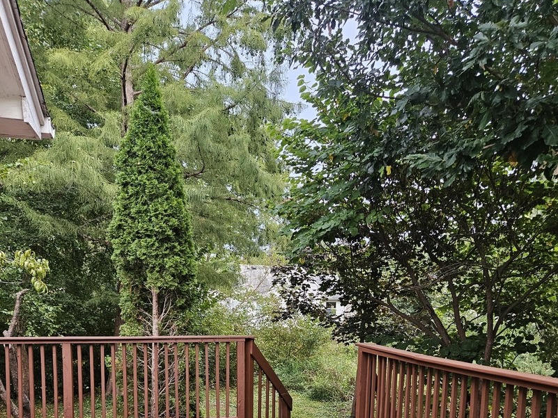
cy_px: 360
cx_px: 277
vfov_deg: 42.4
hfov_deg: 58.3
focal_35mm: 31
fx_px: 500
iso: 320
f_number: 1.8
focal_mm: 5.4
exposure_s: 1/120
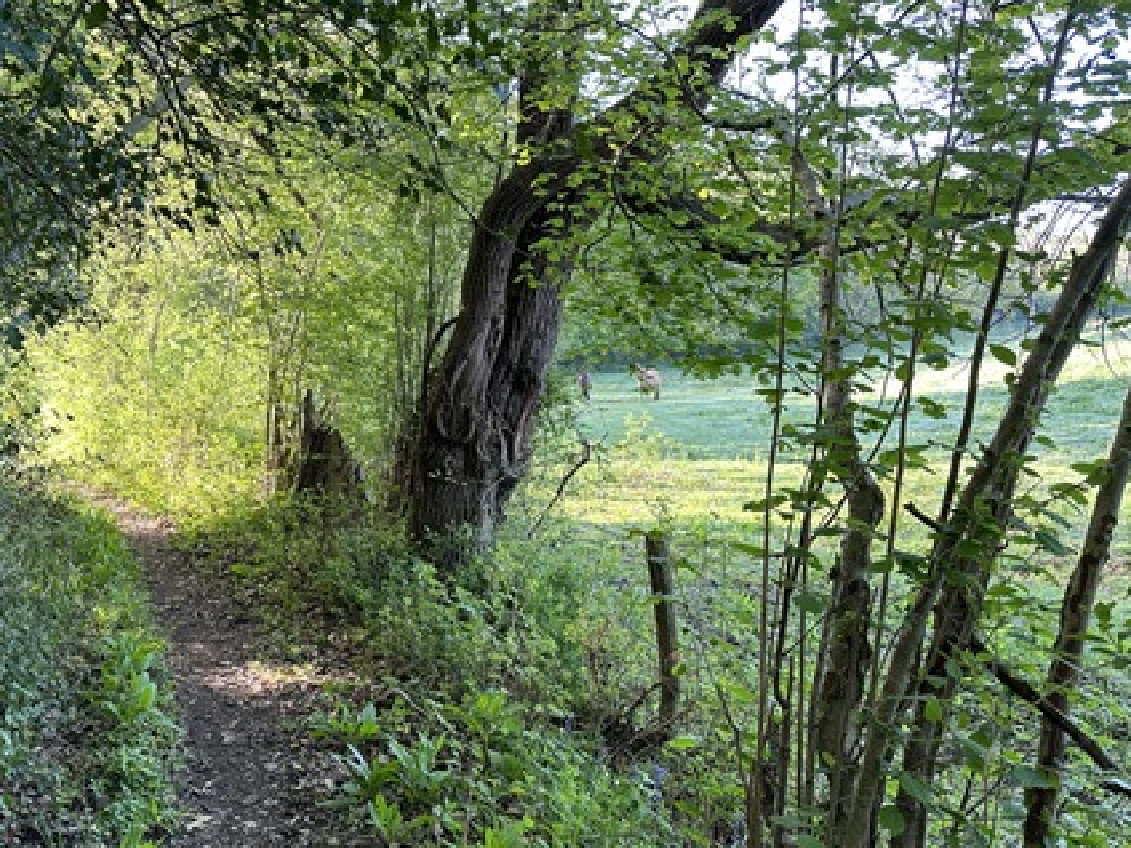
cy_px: 435
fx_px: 1111
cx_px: 347
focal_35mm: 34
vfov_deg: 41.8
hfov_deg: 52.6
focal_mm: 6.86
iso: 80
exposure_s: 1/121
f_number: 1.78
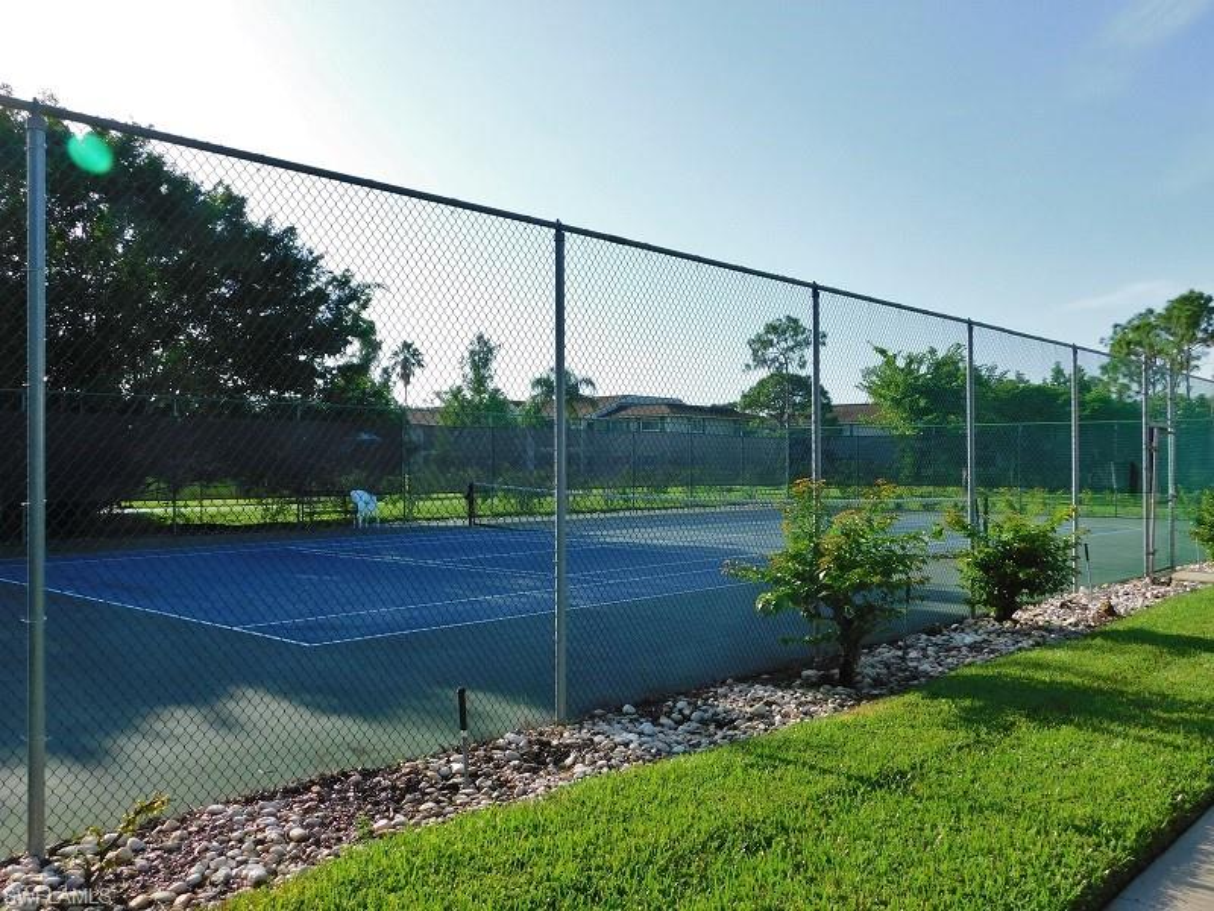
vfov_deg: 46.8
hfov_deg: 60.0
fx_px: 1052
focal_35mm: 30
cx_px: 607
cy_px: 456
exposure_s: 1/1000
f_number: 3.2
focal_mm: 5.3
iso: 125
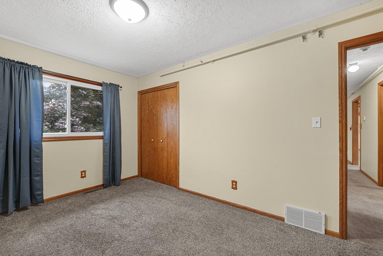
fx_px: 149
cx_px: 192
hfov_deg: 104.2
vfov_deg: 81.3
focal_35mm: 14
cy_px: 128
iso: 2500
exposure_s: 1/125
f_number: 5.6
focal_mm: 14
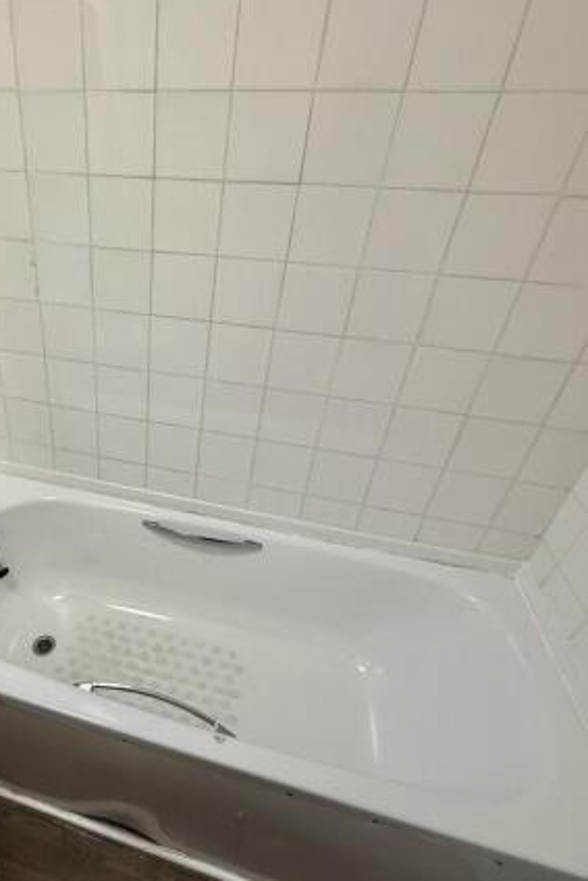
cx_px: 146
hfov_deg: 58.7
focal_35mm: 20
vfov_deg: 84.0
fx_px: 490
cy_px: 435
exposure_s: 1/100
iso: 100
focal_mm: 2.22
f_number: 2.2
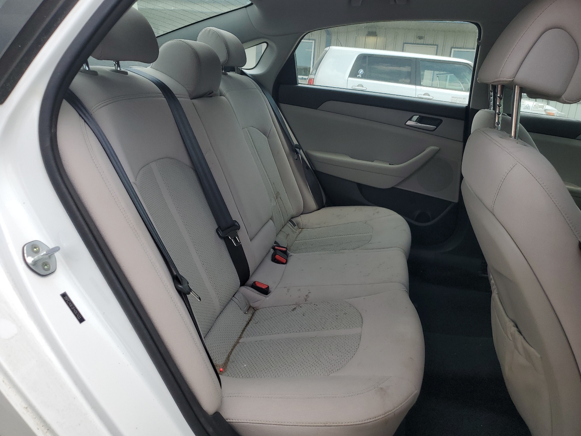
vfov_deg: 53.1
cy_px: 218
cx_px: 290
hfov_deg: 67.3
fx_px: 436
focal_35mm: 26
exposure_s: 1/1111
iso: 50
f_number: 1.5
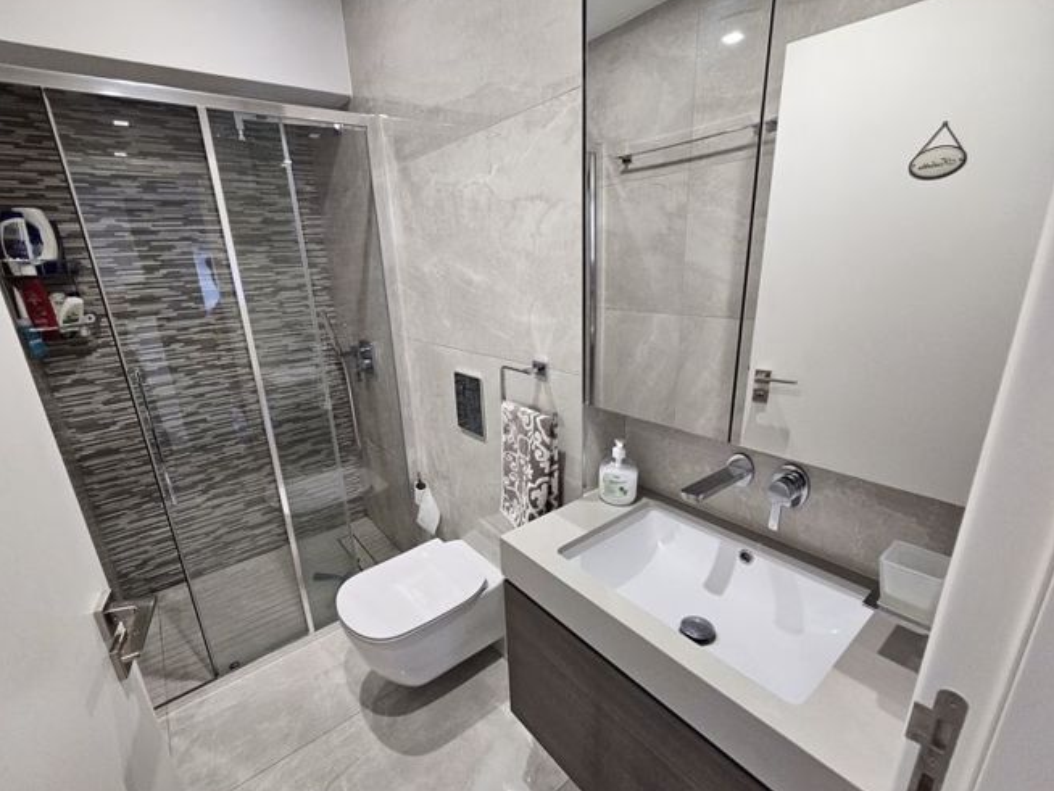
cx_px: 489
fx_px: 426
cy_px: 408
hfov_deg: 101.9
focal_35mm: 14
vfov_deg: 85.7
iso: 400
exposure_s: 1/100
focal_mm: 2.2
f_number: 2.2
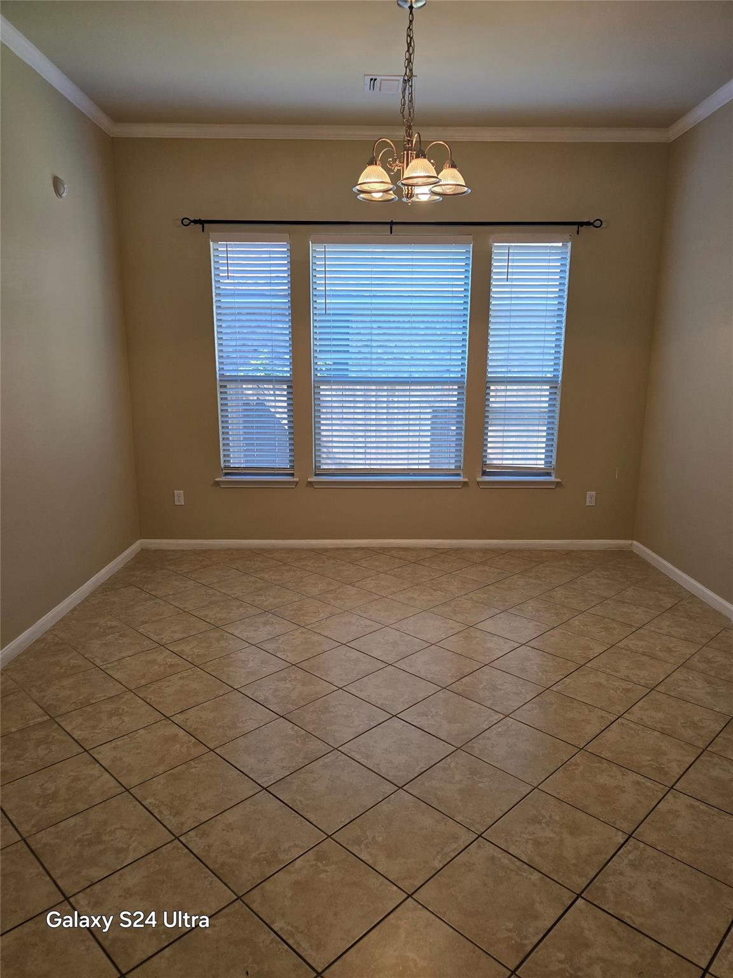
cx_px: 366
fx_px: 649
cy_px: 489
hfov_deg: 58.9
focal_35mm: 23
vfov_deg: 73.9
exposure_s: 1/120
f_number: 1.7
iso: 80
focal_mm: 6.3
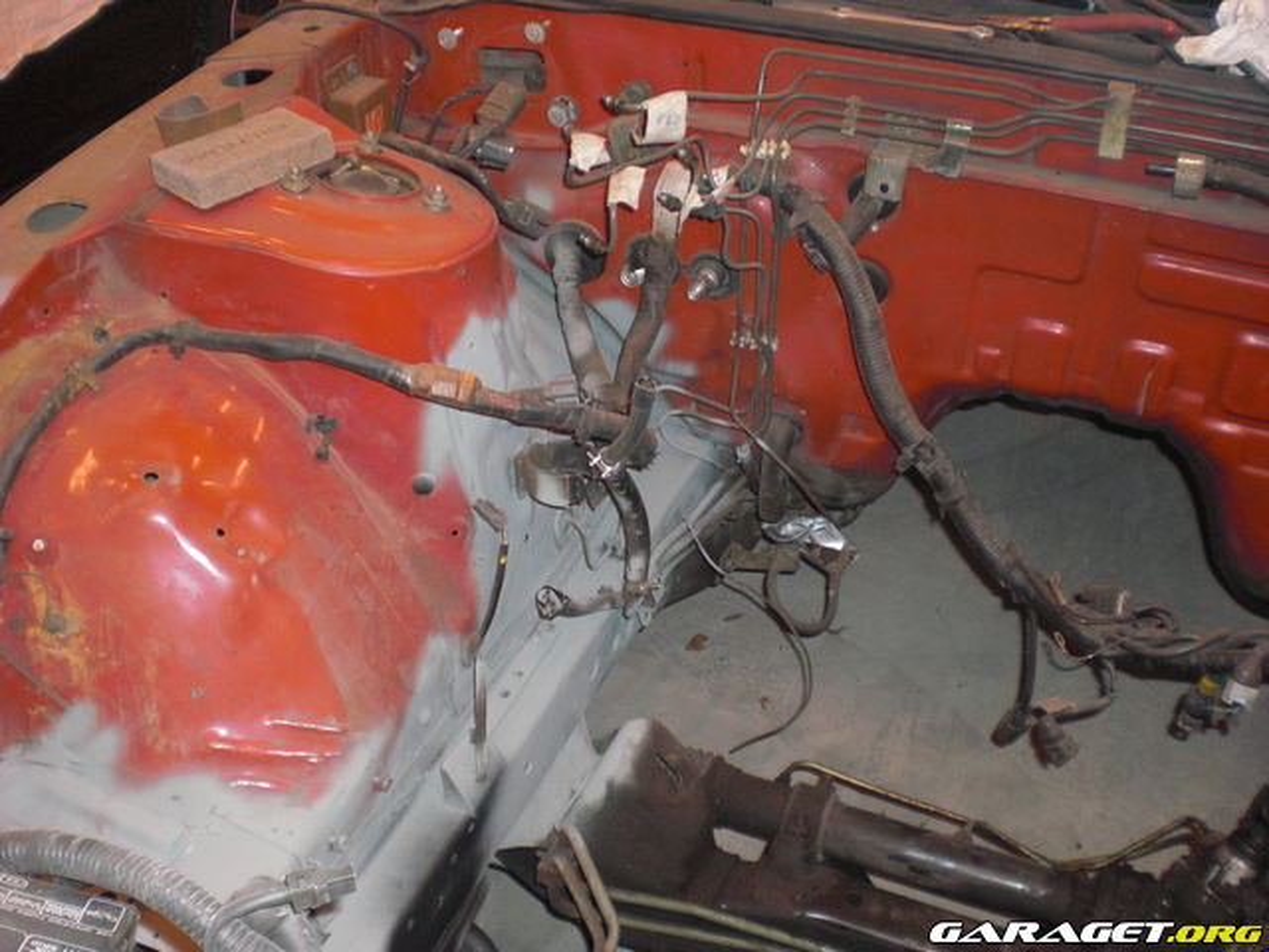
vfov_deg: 37.7
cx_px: 634
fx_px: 1393
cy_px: 476
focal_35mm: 38
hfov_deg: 49.0
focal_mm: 6.3
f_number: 3.1
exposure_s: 1/60
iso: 200
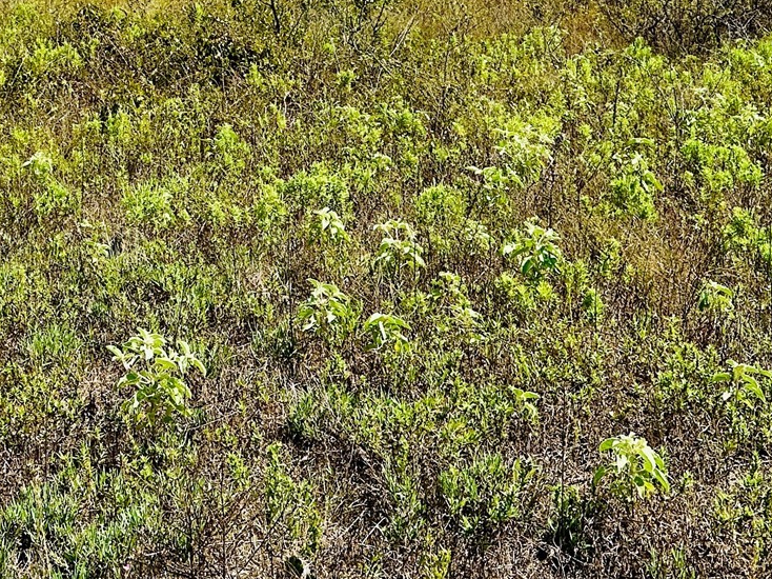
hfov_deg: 28.5
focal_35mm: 67
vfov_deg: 20.4
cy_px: -126
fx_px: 1494
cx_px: 171
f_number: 1.78
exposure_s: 1/7576
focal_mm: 6.86
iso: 80
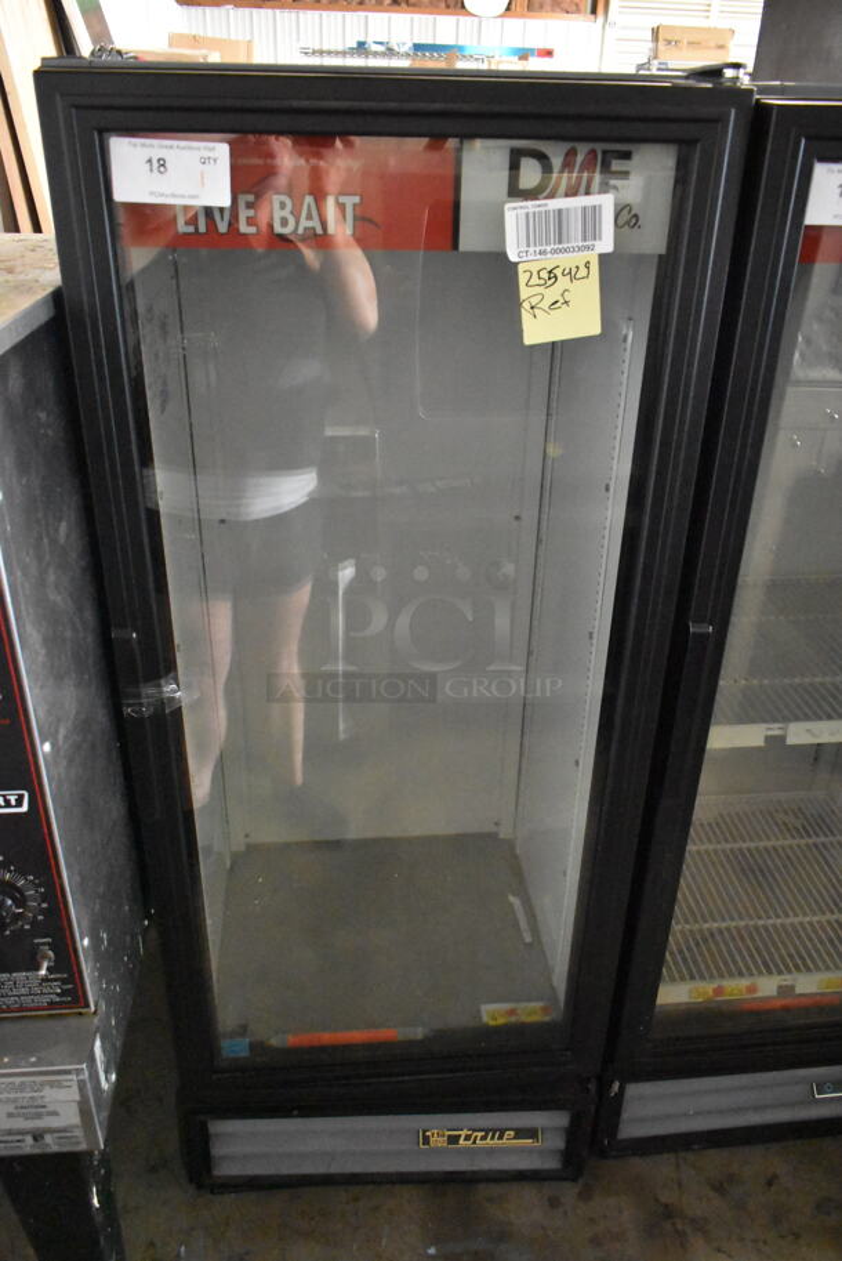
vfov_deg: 67.3
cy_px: 630
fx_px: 946
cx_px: 421
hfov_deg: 48.0
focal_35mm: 27
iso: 11400
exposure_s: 1/125
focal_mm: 18
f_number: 3.5
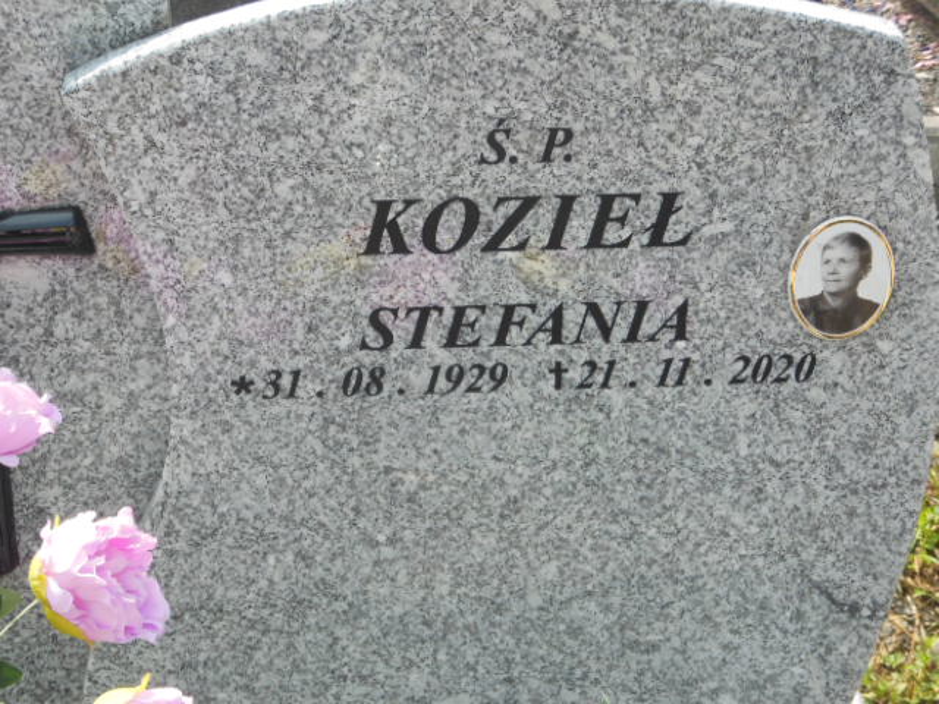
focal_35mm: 76
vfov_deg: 19.4
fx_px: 2062
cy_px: 352
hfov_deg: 25.7
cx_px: 470
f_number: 4.4
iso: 125
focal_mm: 13.6
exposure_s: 1/400
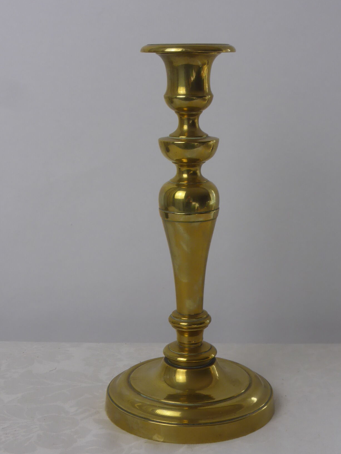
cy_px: 241
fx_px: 775
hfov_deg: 24.8
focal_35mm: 59
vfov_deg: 32.7
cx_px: 178
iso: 125
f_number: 4.2
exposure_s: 1/60
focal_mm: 8.5
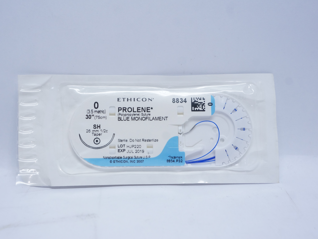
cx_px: 144
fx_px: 437
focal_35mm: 48
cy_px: 120
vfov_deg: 30.5
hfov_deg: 40.0
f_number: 7.1
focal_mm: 29
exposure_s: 1/60
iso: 800
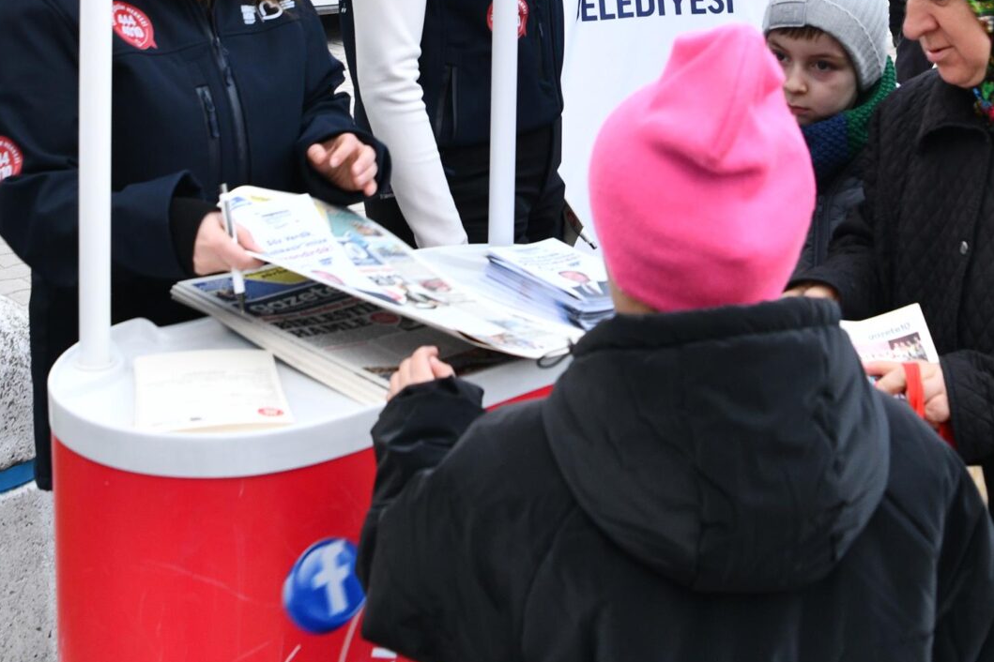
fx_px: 1601
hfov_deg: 34.5
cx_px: 493
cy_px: -69
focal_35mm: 58
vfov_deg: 22.1
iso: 800
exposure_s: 1/100
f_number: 5
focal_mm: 24
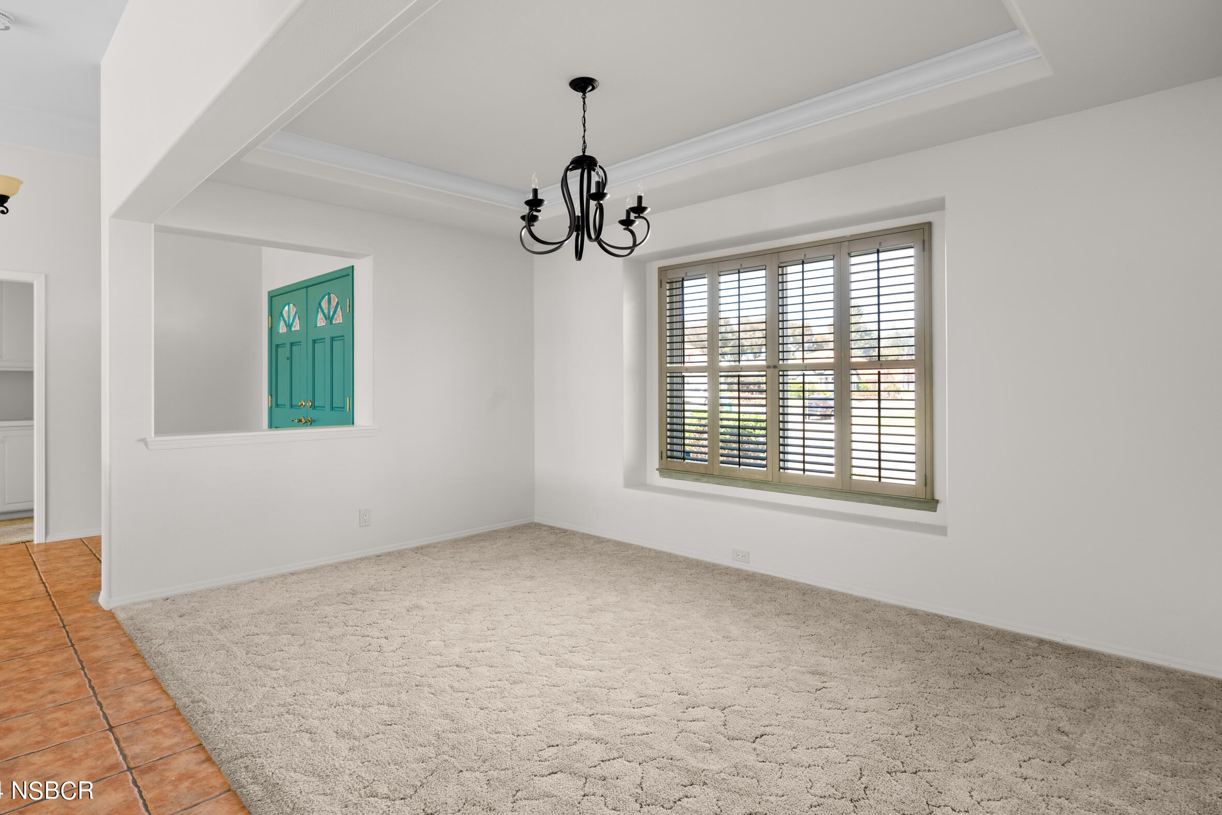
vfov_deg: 67.4
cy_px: 398
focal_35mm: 18
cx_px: 577
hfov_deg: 89.9
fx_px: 611
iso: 320
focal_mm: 17
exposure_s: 1/1.67
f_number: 8
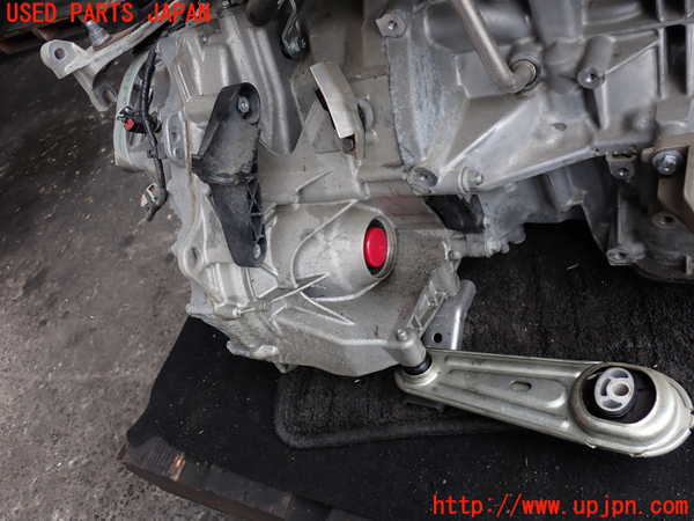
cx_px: 347
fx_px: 601
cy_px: 260
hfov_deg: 60.0
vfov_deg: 46.8
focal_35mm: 30
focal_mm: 5.4
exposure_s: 1/100
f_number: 2.3
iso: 100
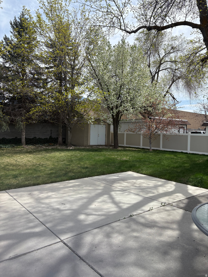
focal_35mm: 26
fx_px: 208
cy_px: 138
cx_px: 104
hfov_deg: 53.1
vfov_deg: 67.3
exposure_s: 1/2985
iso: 50
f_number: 1.6
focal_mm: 5.96
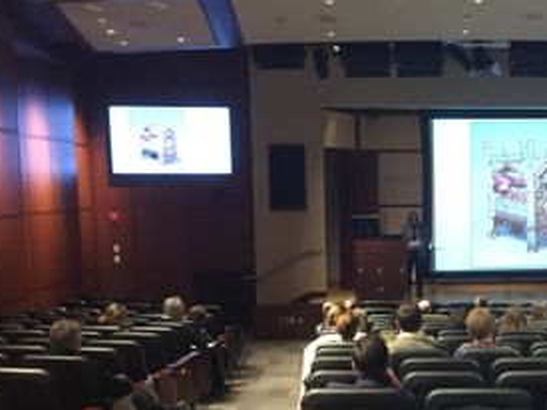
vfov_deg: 21.7
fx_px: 1058
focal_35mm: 67
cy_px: 313
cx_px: 459
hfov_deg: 28.2
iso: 250
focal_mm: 4.15
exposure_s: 1/24
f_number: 2.2
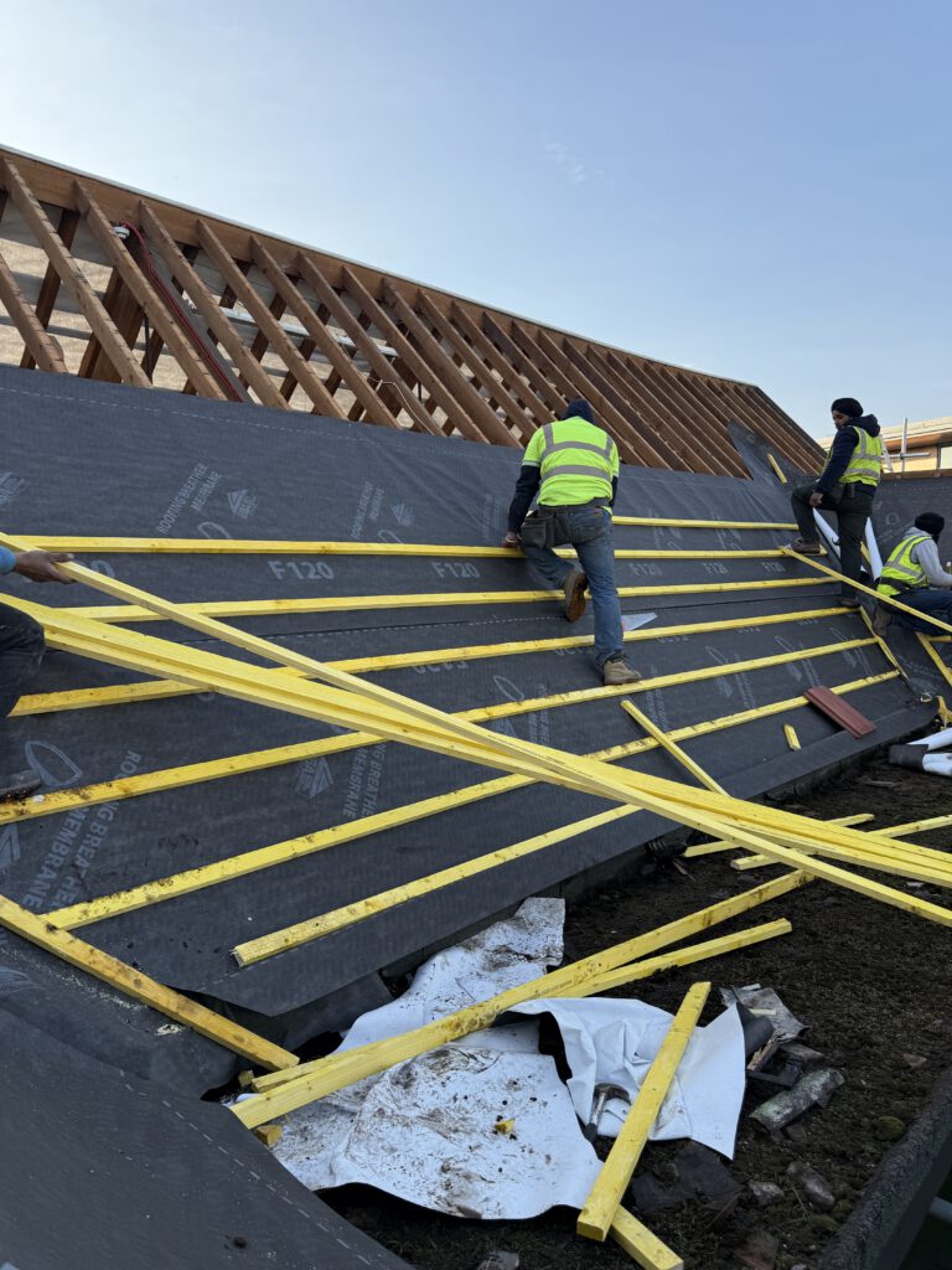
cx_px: 476
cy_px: 635
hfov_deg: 56.8
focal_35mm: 24
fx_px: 880
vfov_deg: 71.6
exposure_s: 1/1855
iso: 80
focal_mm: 6.76
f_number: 1.78
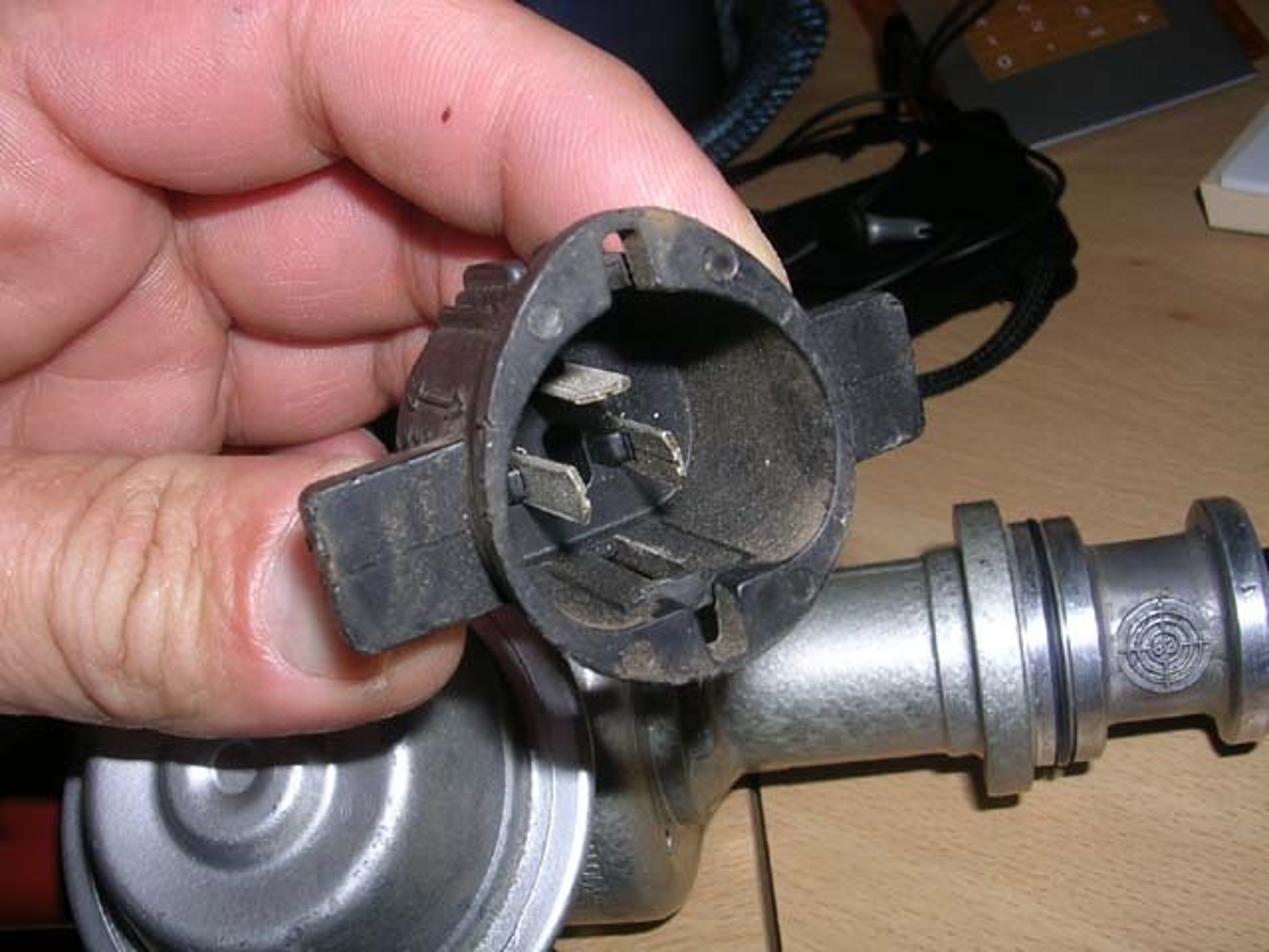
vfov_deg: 37.7
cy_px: 476
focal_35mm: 38
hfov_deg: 49.0
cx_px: 634
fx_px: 1393
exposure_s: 1/60.1
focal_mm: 5.8
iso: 50
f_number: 5.6
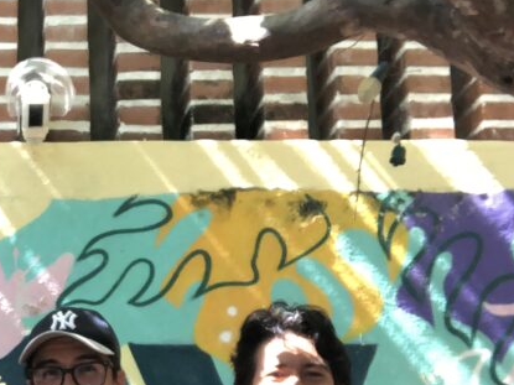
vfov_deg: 18.0
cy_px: 413
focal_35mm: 79
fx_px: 1173
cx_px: -78
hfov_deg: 23.0
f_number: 2.2
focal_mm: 2.87
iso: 100
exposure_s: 1/120
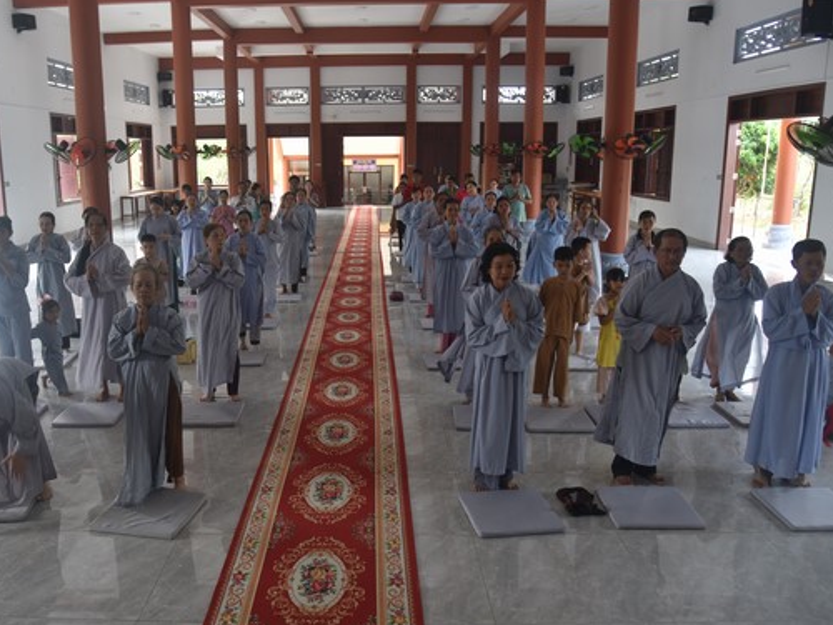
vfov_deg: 46.8
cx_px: 345
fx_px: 722
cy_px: 302
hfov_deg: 59.6
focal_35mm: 30
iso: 400
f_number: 4.5
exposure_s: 1/80
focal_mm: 24
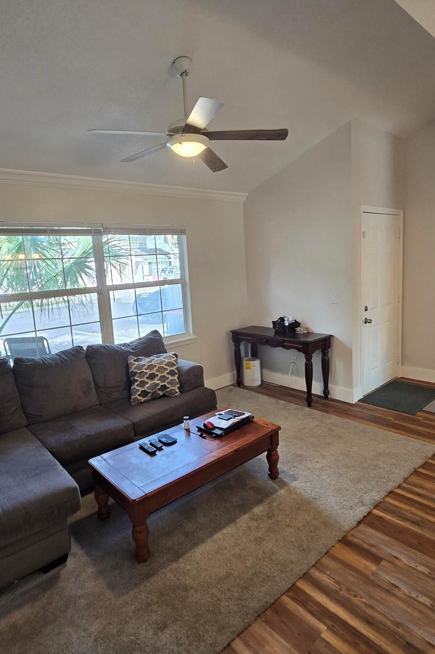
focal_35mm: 19
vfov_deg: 86.8
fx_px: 344
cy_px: 310
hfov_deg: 64.5
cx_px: 214
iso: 100
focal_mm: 2.2
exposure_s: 1/60.2
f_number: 2.2
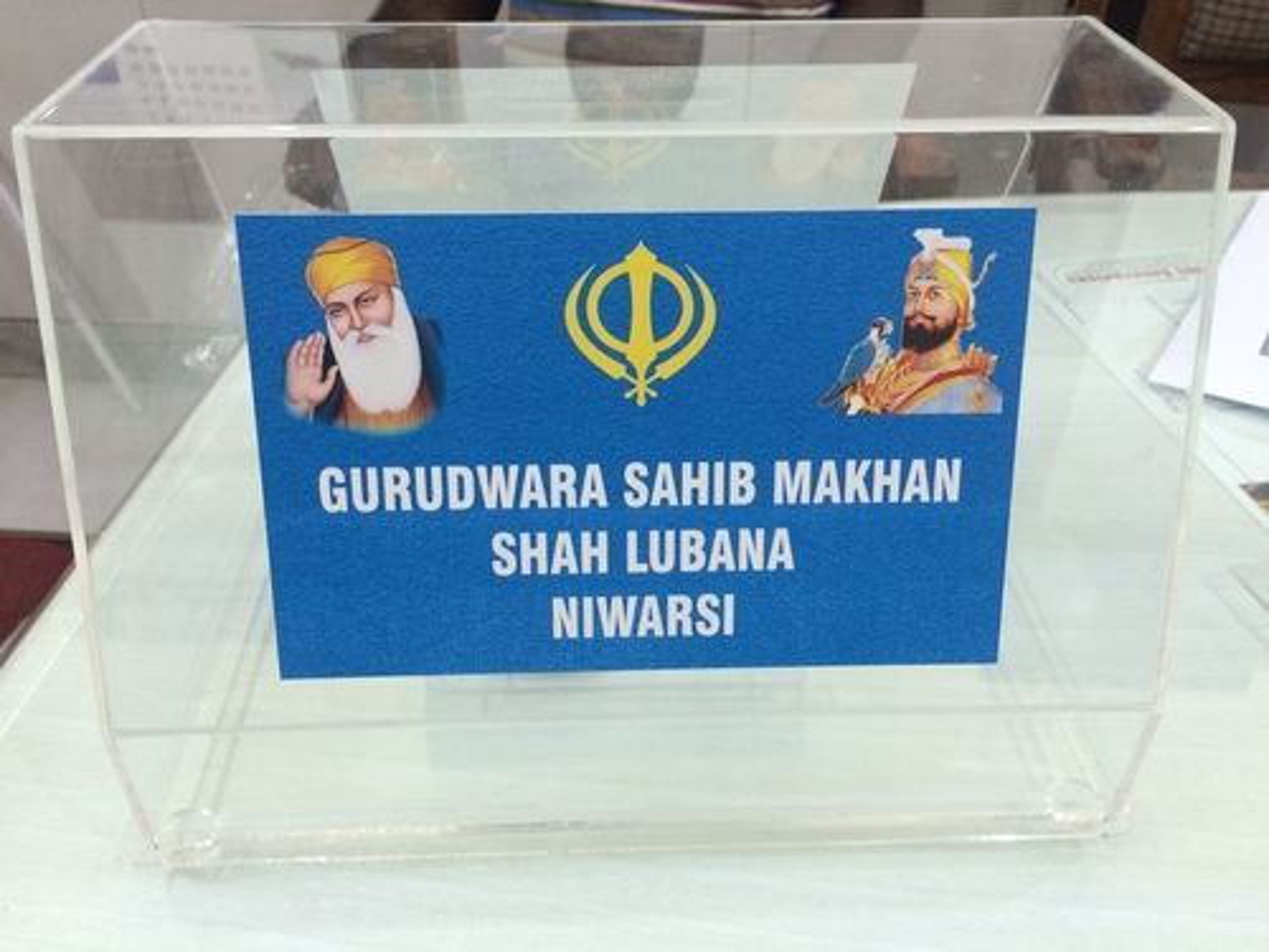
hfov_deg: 61.7
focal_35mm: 29
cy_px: 476
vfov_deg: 48.2
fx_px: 1063
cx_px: 634
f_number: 2.2
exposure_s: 1/33
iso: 200
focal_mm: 4.15
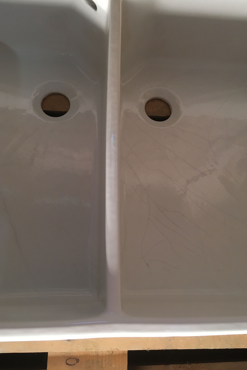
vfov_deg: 60.3
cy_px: 181
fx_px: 319
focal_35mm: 31
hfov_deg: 42.3
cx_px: 130
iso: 80
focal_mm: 4.15
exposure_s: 1/33
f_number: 2.2
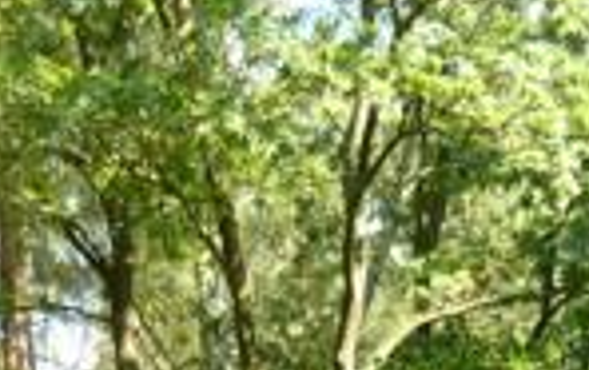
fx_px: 3038
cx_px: 187
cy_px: 947
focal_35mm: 189
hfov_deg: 11.1
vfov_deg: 6.6
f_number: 2.8
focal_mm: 5.5
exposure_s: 1/160
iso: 100
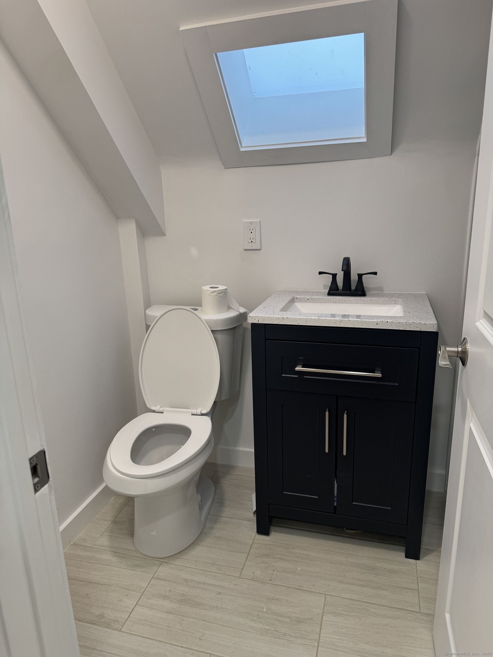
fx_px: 456
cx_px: 246
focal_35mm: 24
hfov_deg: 56.8
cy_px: 328
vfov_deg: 71.6
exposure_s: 1/120
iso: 100
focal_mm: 6.76
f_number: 1.78
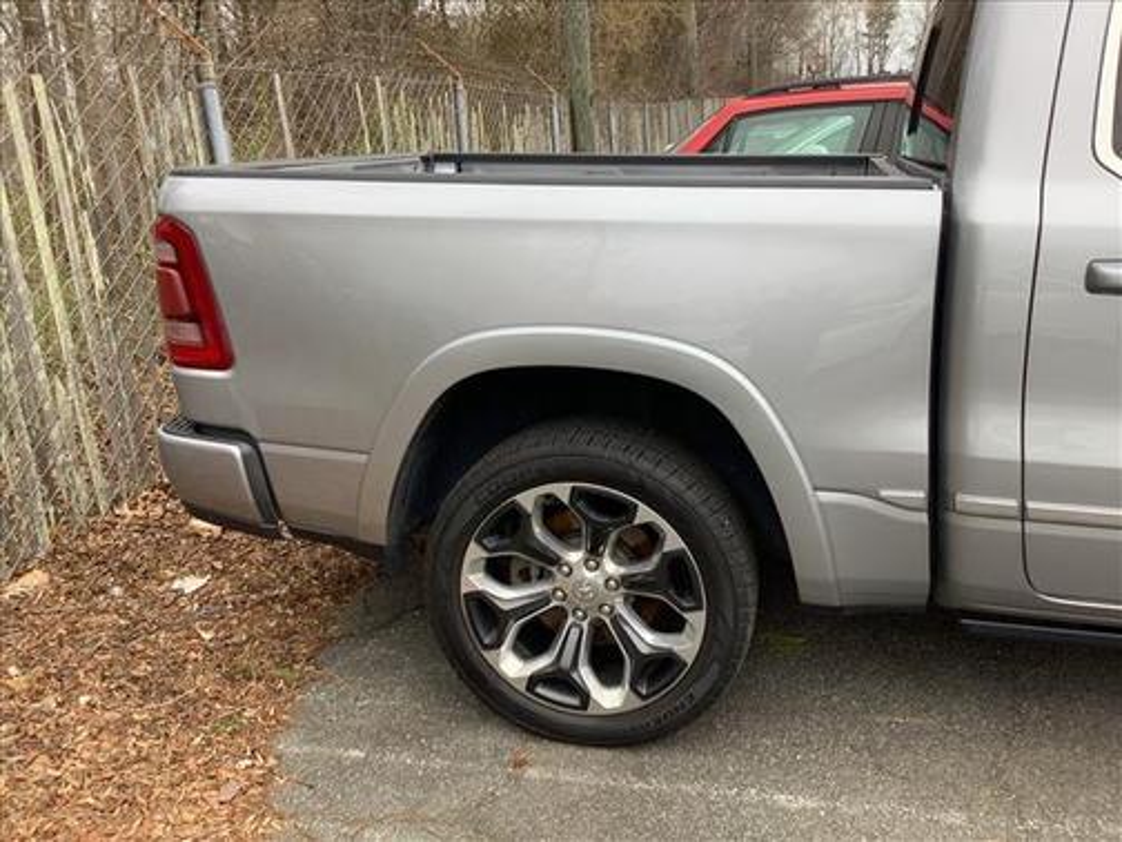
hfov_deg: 58.4
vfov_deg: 45.4
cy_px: 421
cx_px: 561
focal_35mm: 31
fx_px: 1005
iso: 25
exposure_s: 1/212
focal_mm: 3.3
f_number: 2.4
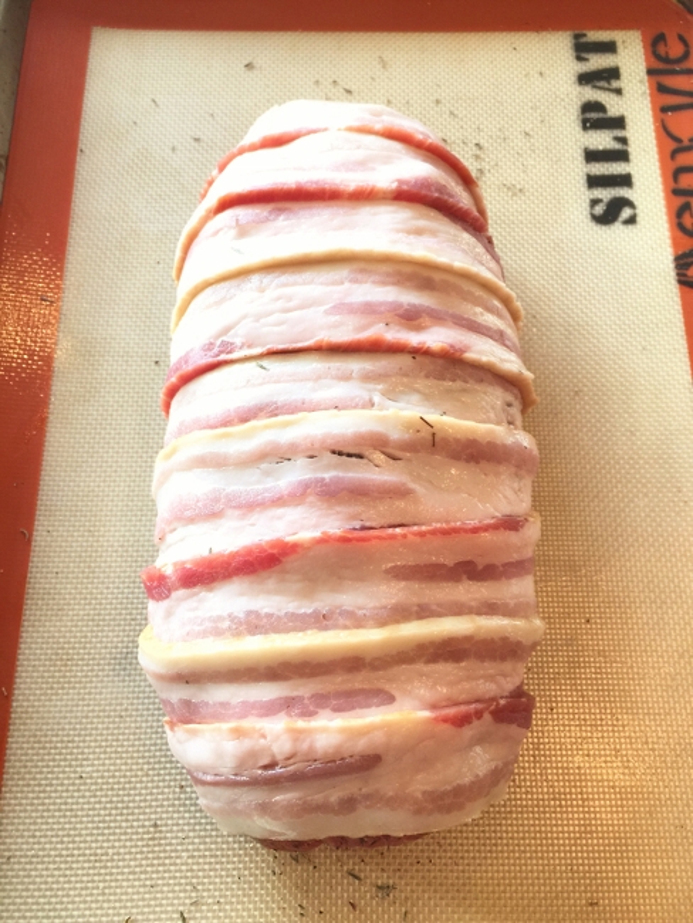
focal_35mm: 29
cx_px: 346
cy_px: 462
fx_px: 774
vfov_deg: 61.6
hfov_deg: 48.3
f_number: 2.2
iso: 40
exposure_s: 1/30
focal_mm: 4.15
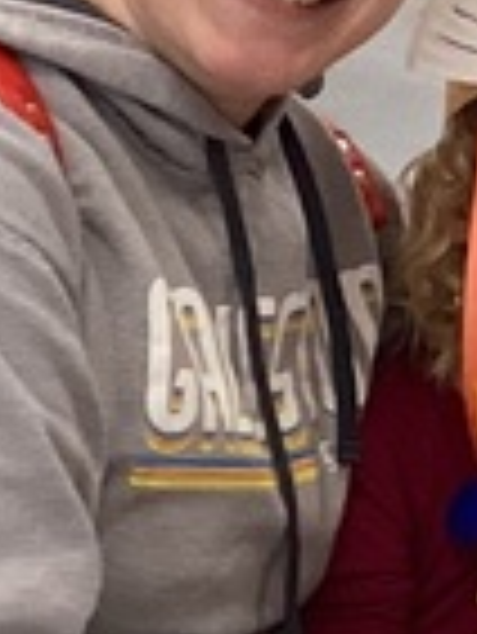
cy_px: 387
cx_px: 1332
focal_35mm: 225
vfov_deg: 8.8
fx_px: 4128
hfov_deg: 6.2
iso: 160
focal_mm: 3.3
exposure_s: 1/60
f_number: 2.4
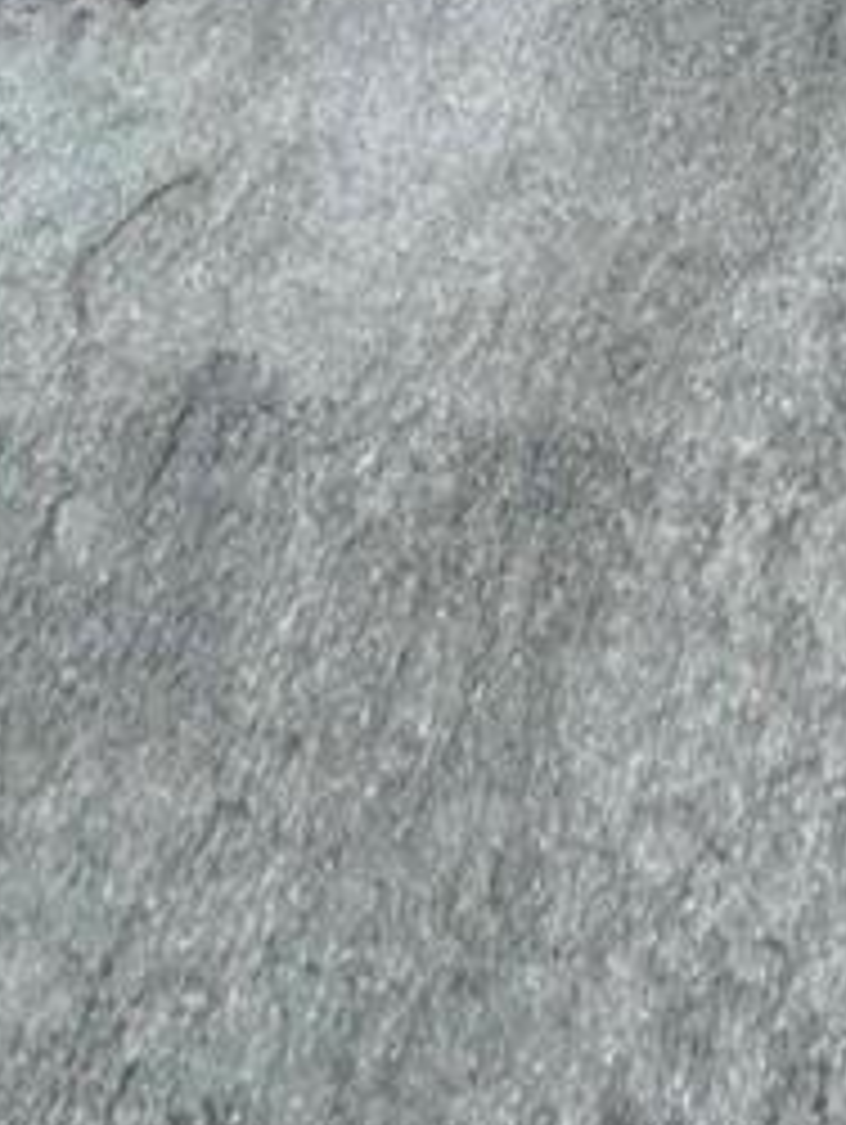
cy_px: -2300
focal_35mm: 86
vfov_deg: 11.3
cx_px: 1152
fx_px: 2798
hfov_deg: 16.1
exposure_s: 1/2028
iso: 50
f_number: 2.2
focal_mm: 2.22
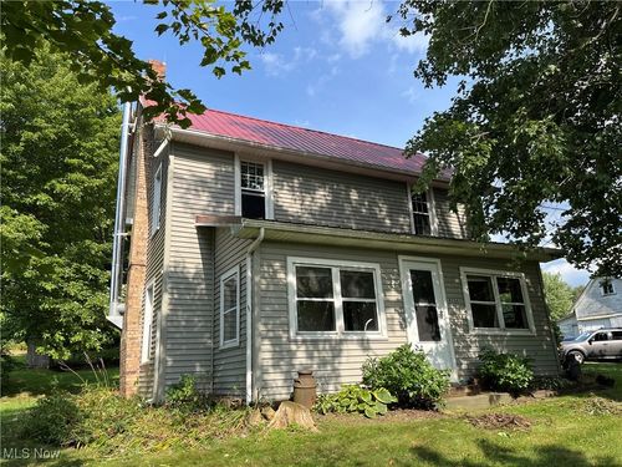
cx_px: 311
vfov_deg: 53.1
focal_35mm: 26
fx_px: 467
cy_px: 234
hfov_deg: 67.3
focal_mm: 5.1
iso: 50
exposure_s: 1/1802
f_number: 1.6
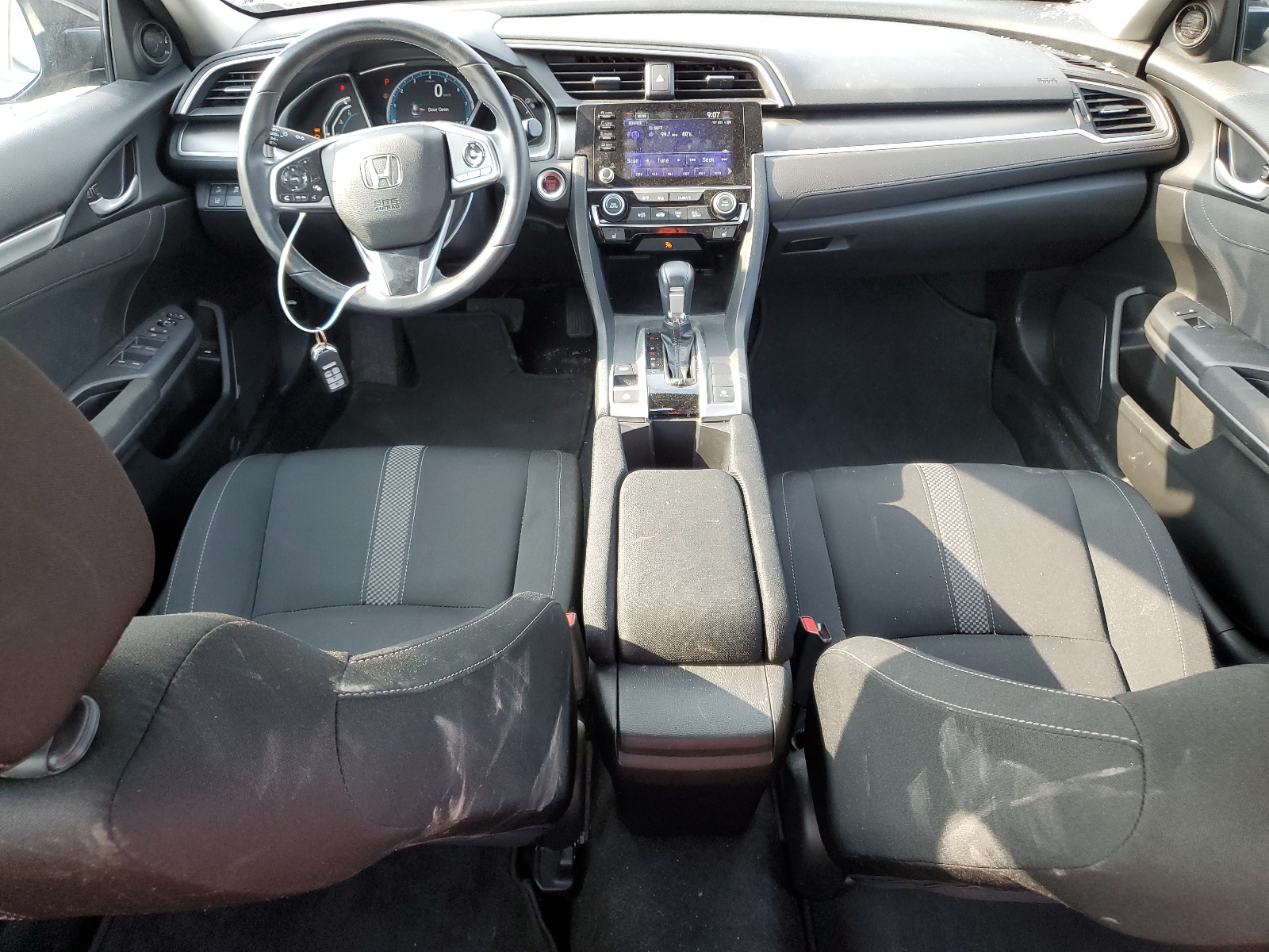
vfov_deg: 53.1
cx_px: 634
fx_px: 953
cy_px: 476
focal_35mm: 26
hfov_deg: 67.3
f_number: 1.5
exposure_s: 1/120
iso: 70
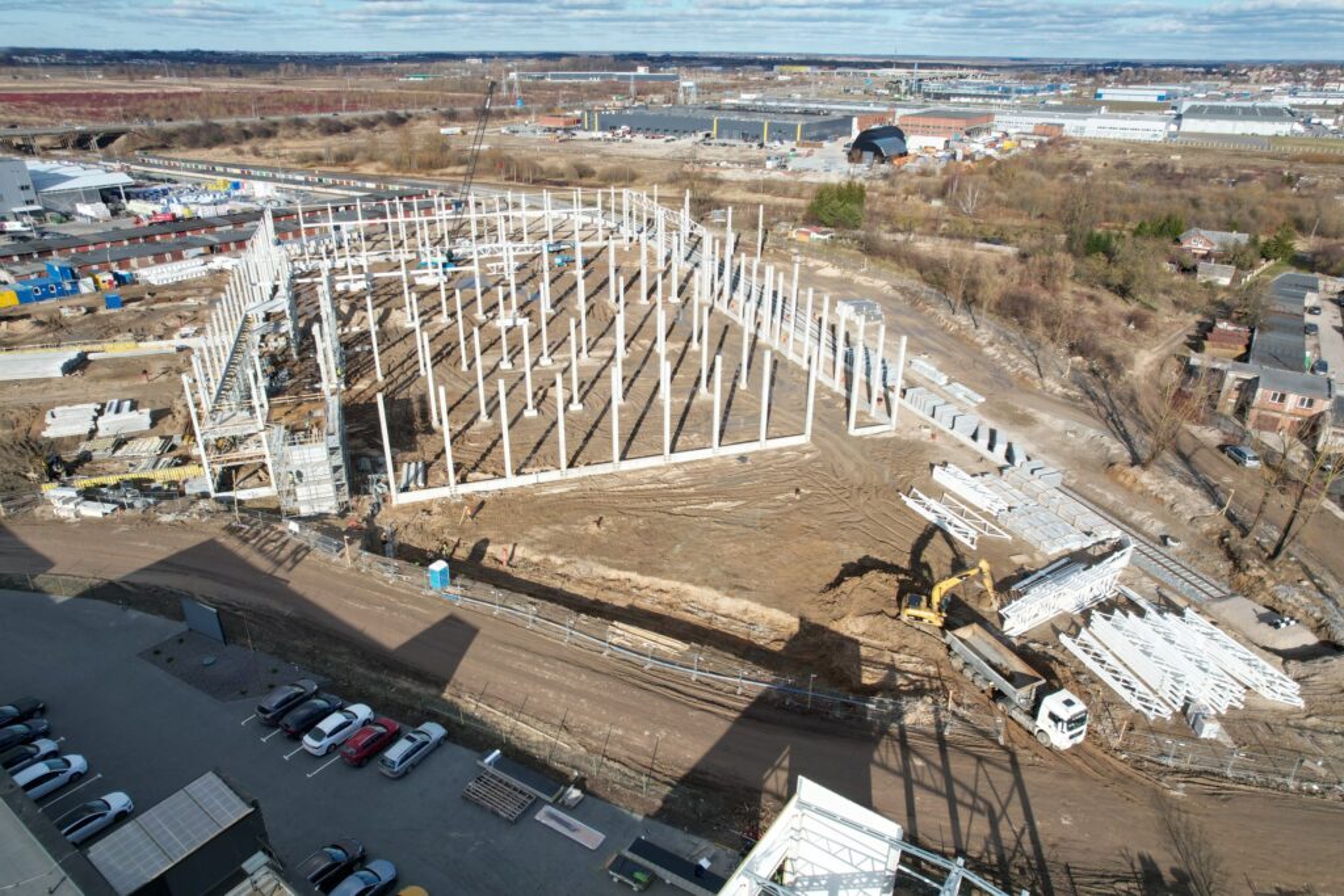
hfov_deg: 78.6
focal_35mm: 22
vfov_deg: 57.2
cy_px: 448
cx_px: 672
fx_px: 821
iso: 100
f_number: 2.8
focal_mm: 8.38
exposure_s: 1/1600
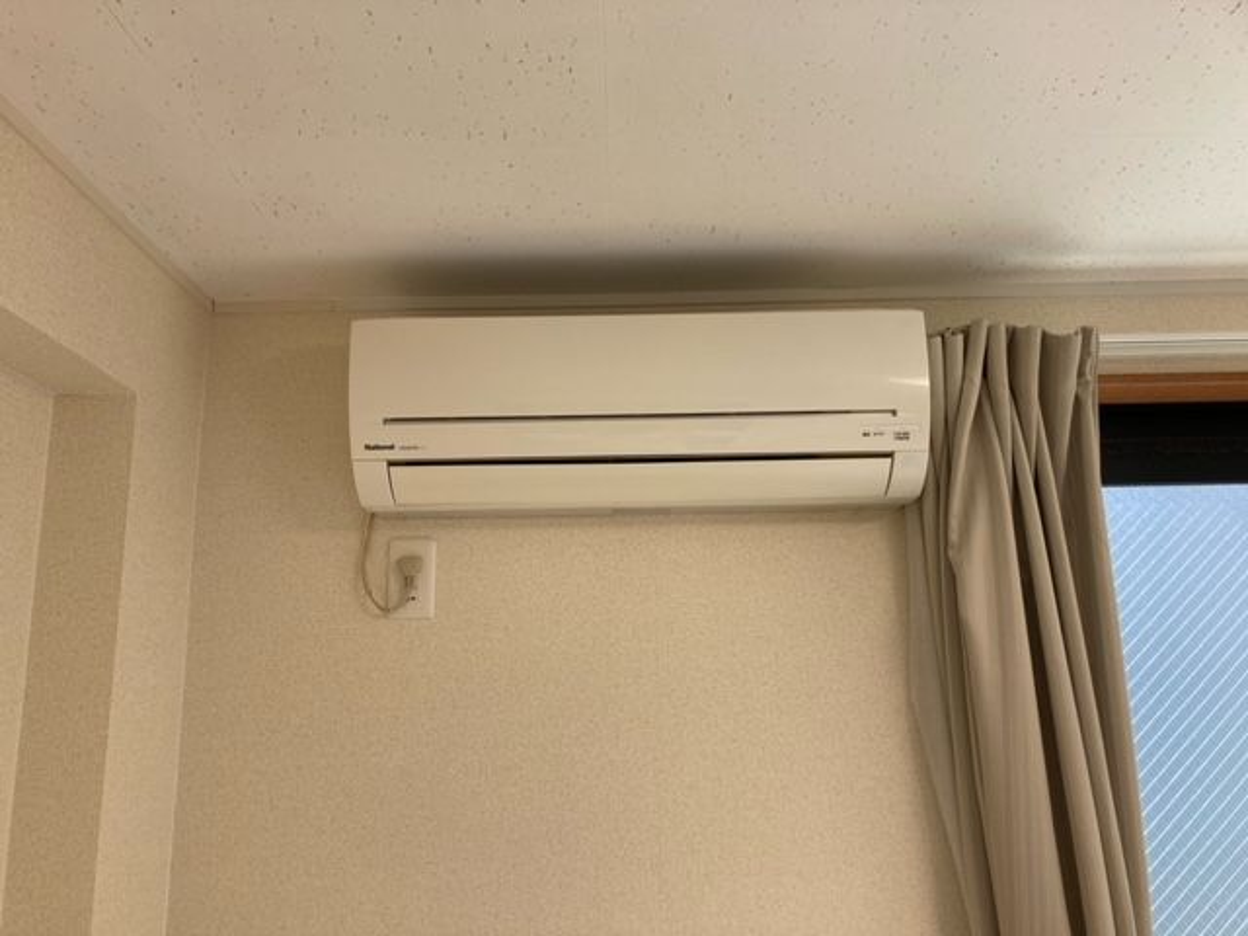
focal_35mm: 28
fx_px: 1009
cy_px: 468
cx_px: 624
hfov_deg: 63.4
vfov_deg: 49.7
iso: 50
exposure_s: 1/100
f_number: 1.8
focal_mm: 3.99
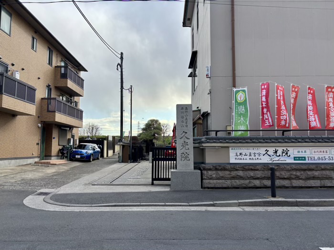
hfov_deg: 67.3
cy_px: 125
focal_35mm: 26
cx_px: 167
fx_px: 251
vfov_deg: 53.1
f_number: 1.6
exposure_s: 1/1912
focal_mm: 5.96
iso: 50
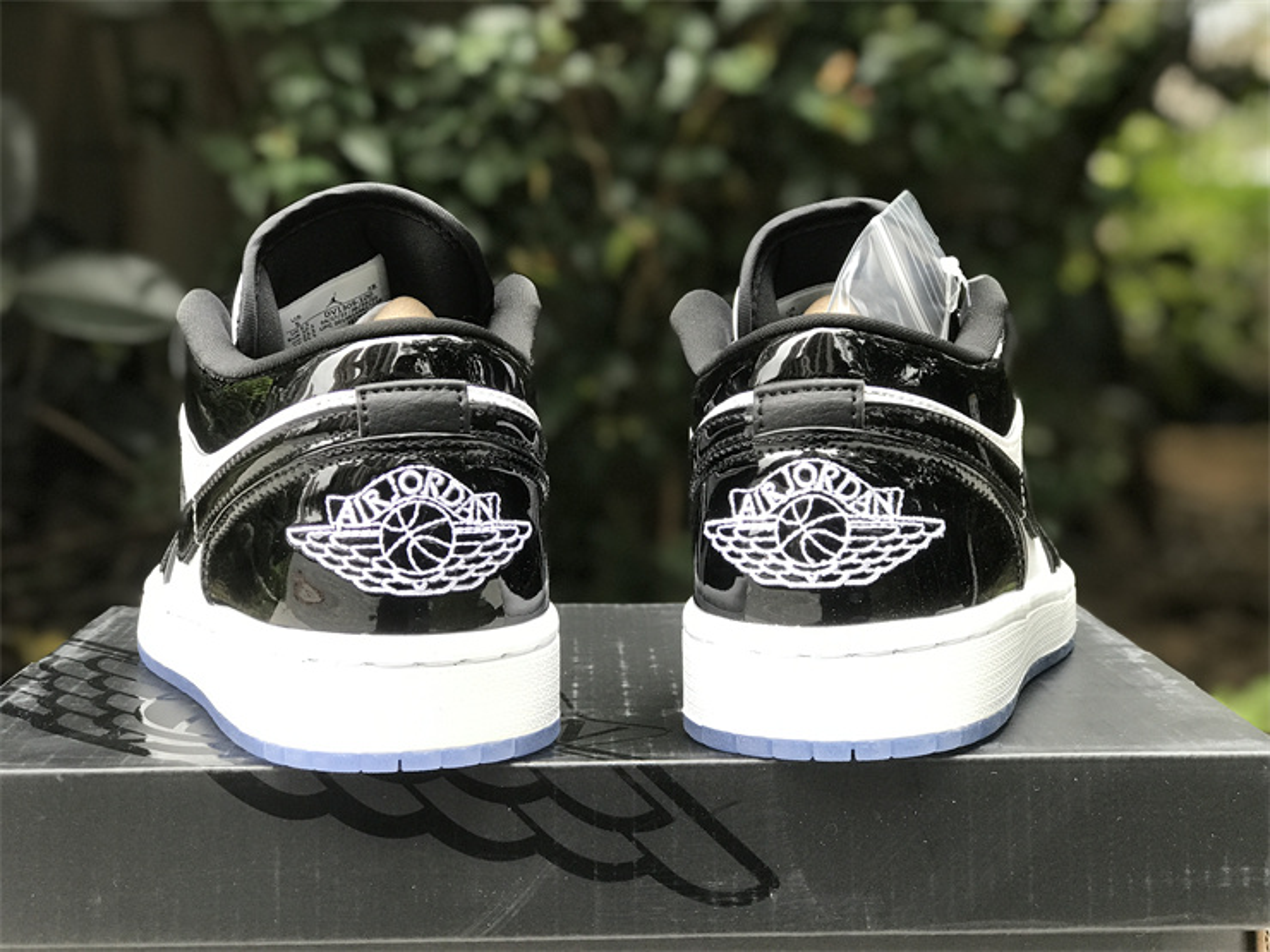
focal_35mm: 57
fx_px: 2091
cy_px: 476
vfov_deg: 25.7
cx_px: 635
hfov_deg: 33.8
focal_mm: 6.6
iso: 50
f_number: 2.8
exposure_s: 1/50
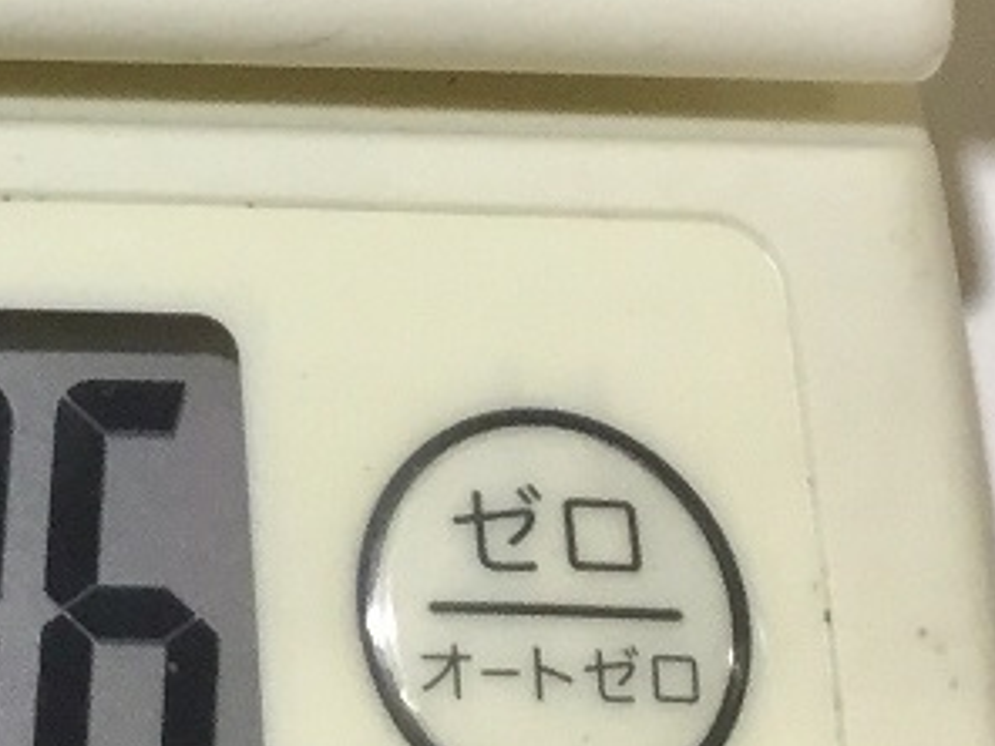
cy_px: -763
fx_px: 4915
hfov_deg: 11.2
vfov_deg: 8.2
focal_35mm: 171
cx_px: -397
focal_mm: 3.3
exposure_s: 1/30
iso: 50
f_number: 2.4
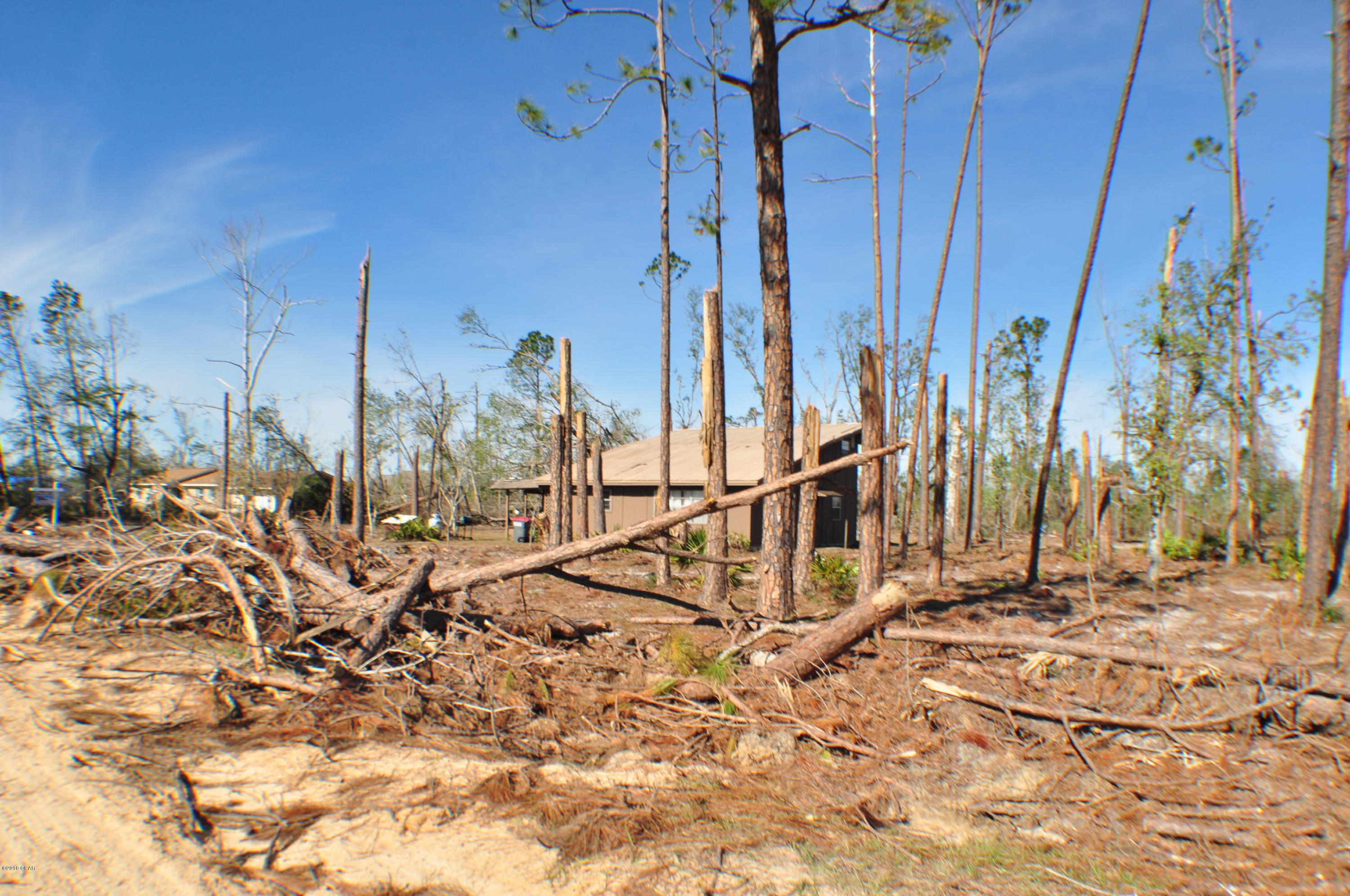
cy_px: 448
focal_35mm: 30
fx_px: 1124
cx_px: 675
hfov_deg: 62.0
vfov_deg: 43.5
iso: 200
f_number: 14
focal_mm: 20
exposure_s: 1/200
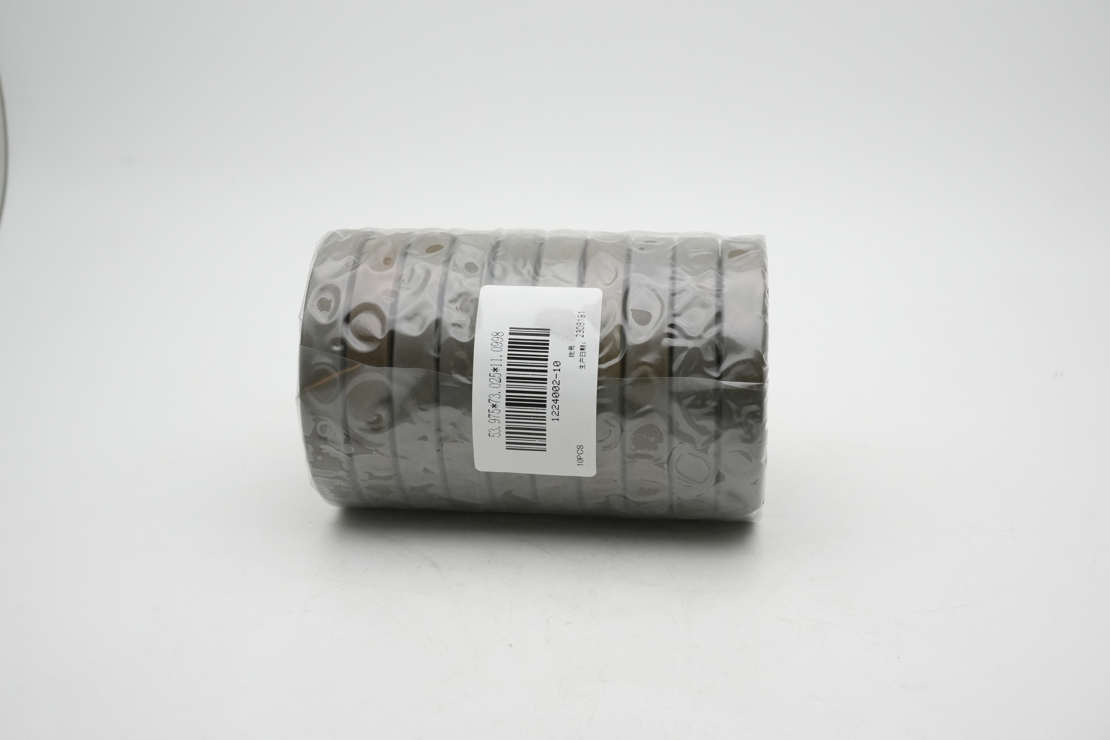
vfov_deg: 29.9
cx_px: 555
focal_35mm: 45
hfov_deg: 43.6
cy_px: 370
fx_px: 1387
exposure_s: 1/160
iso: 1600
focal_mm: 30
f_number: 11
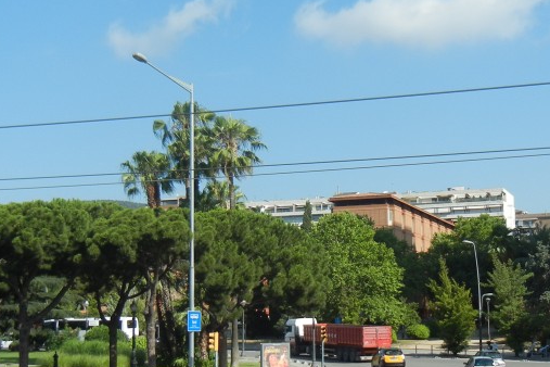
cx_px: 342
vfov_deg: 21.4
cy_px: 258
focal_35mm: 63
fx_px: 962
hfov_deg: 31.8
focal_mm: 5.4
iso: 160
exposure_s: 1/339
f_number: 7
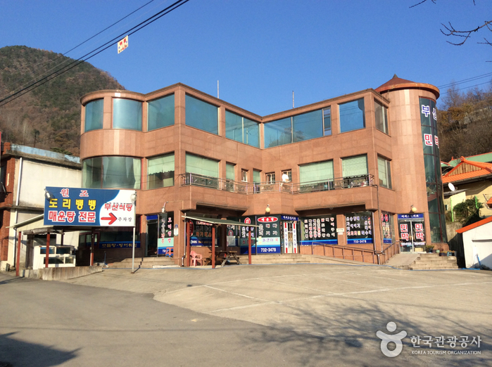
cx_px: 246
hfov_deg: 55.4
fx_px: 468
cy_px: 184
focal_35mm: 33
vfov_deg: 42.8
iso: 32
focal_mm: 3.3
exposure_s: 1/1271
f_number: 2.4
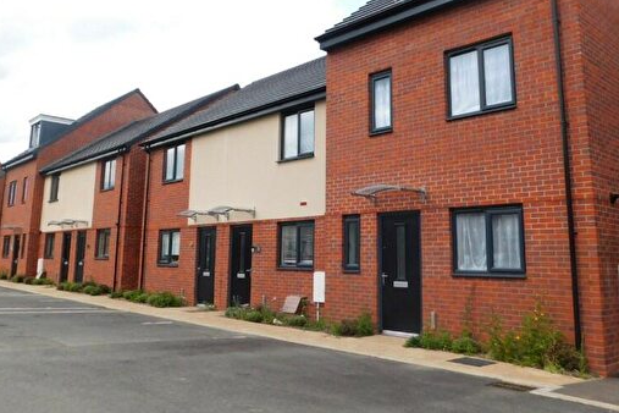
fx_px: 567
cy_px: 148
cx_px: 304
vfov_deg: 39.6
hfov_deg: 57.2
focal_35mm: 33
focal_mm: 4
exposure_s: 1/800
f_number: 3
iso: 125
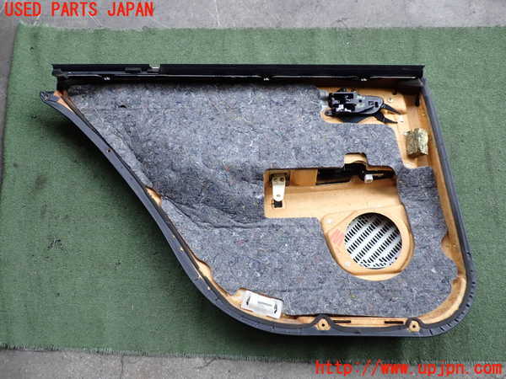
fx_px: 439
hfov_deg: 60.0
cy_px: 190
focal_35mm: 30
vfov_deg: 46.8
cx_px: 253
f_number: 2.3
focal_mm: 5.4
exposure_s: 1/125
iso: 100
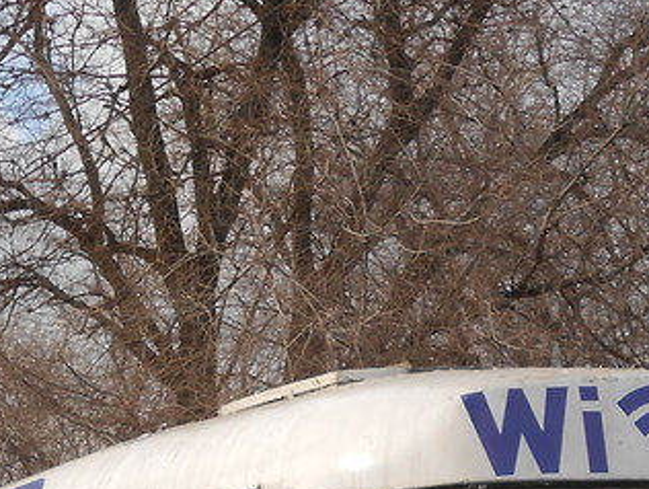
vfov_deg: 11.1
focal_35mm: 128
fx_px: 2403
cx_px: 203
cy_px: 748
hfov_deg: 15.3
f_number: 4.2
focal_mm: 6.8
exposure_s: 1/200
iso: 80
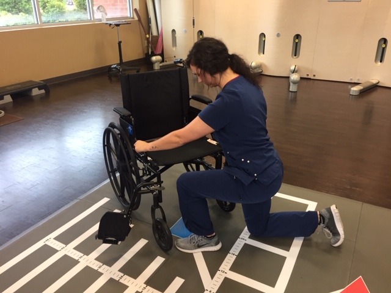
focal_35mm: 29
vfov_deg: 48.2
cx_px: 196
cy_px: 146
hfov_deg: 61.7
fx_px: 328
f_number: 2.2
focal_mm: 4.15
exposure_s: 1/30
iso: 64
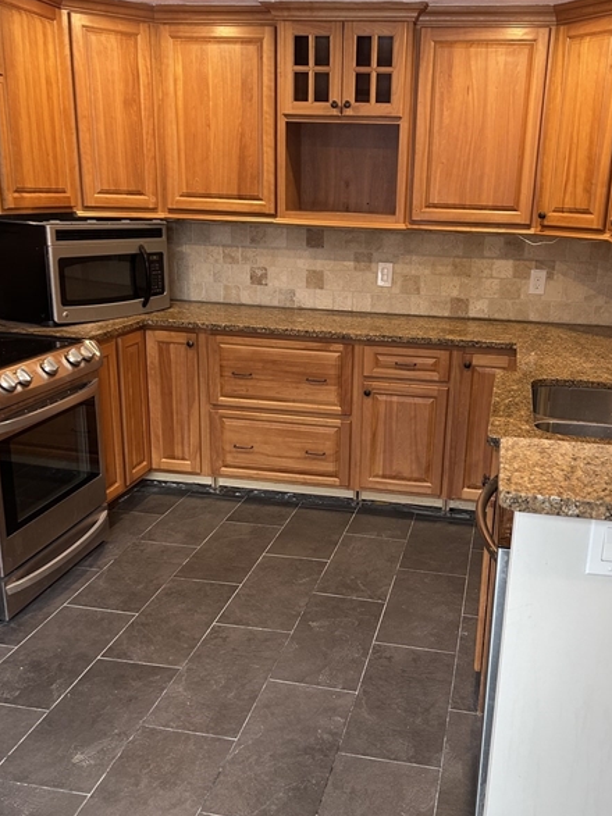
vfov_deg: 53.9
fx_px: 802
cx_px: 373
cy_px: 452
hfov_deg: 41.5
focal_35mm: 34
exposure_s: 1/60
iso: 125
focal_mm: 5.7
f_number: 1.5
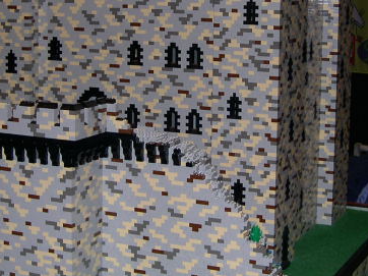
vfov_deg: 17.5
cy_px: 77
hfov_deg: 23.3
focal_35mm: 84
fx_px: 892
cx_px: 178
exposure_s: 1/60
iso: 100
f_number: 2.8
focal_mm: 8
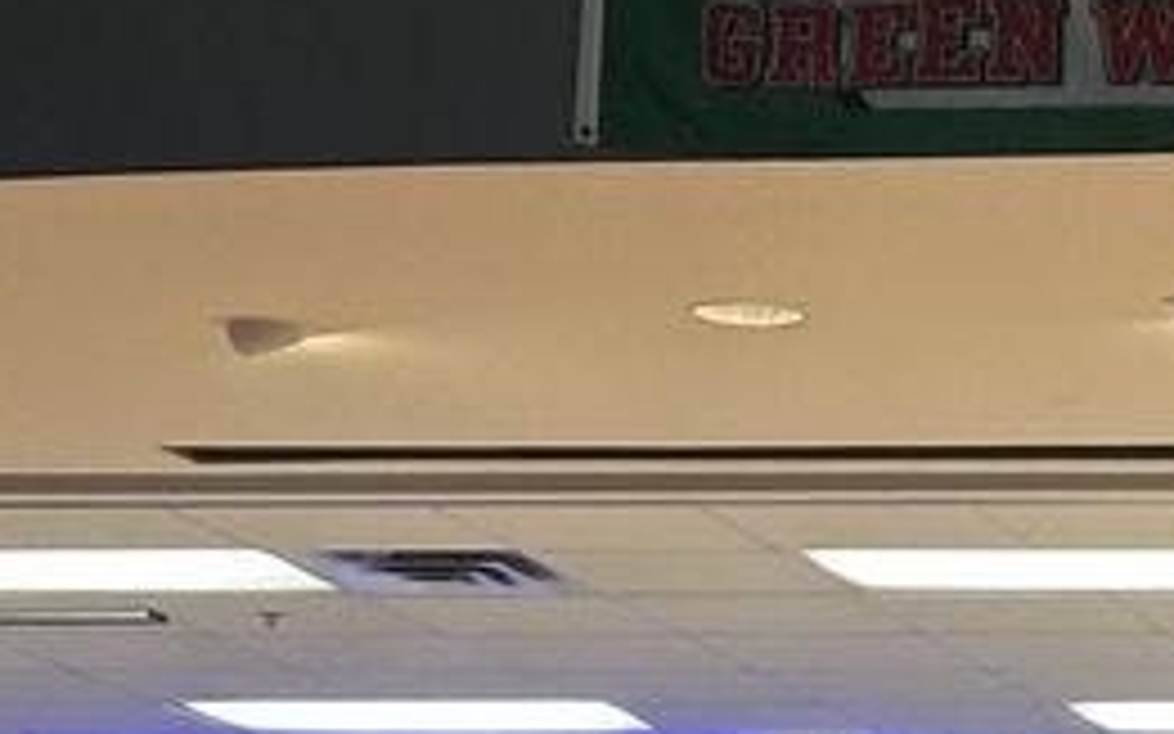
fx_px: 6398
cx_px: 1817
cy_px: 729
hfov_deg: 10.1
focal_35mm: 200
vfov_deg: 6.5
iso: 200
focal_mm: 6.86
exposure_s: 1/40
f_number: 1.78
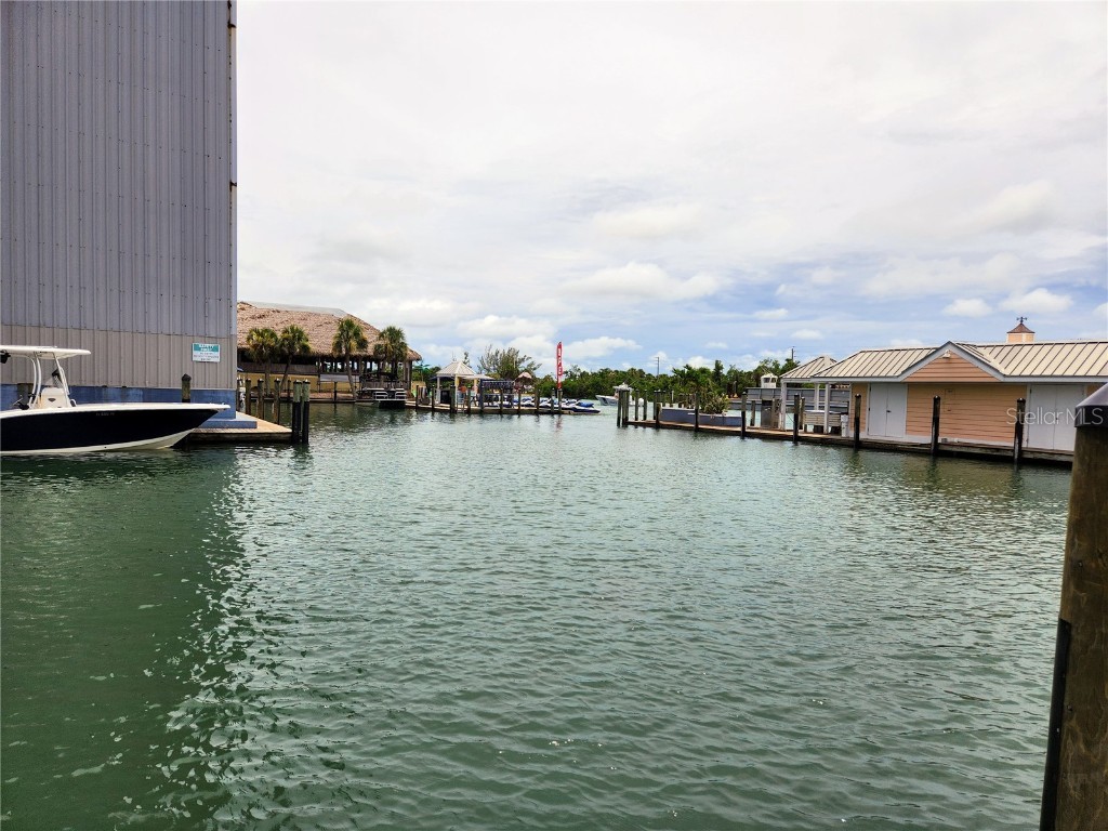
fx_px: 736
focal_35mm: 23
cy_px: 416
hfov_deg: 73.9
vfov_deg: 58.9
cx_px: 554
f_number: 1.8
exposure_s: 1/3309
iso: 20
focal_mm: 5.4
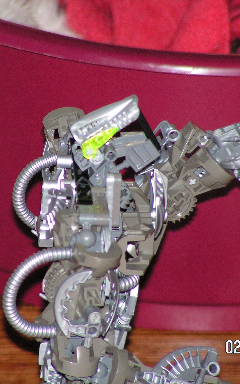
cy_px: 192
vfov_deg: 5.1
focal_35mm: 411
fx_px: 4303
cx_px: 91
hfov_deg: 3.2
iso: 200
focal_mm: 48
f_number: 3.2
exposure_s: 1/320
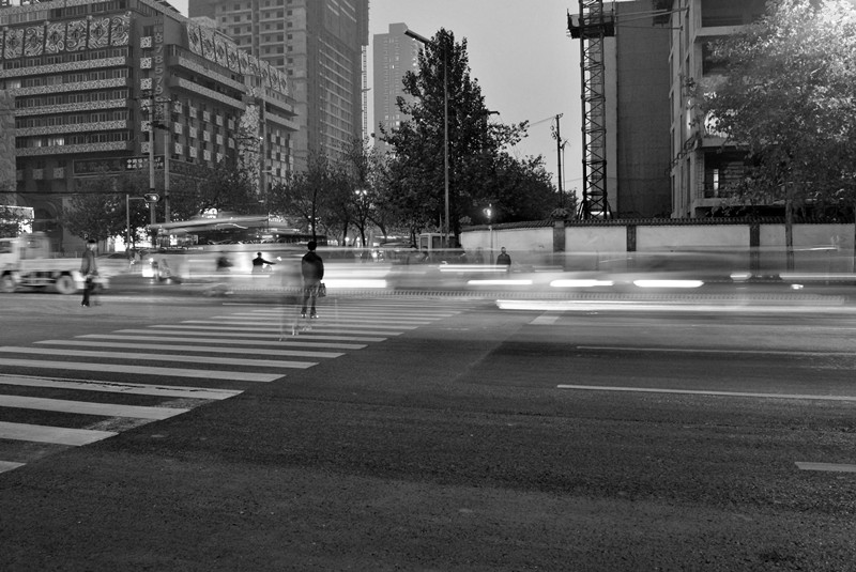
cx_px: 428
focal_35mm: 30
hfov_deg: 61.9
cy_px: 286
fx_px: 714
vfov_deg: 43.7
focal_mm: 20
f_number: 8
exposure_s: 1.3
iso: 450
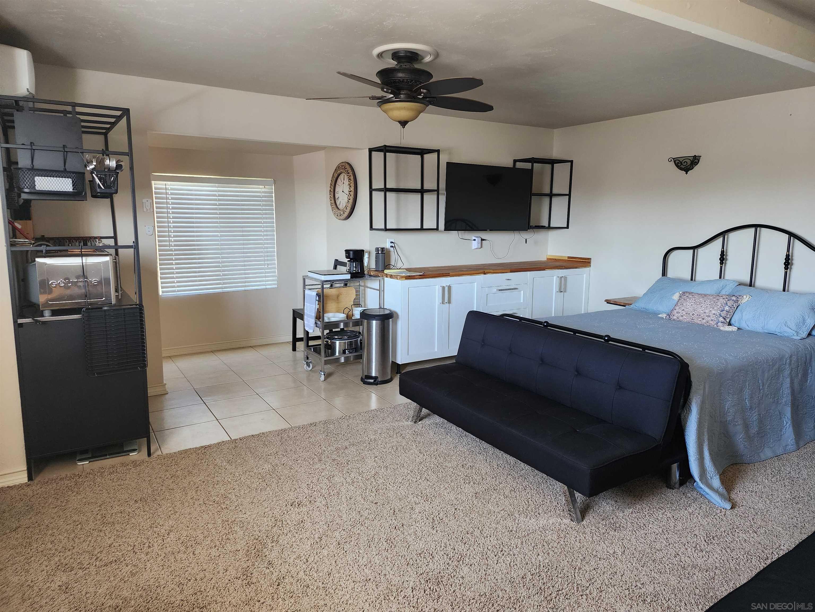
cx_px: 408
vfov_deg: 58.9
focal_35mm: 23
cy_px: 306
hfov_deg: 73.9
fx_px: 542
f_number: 1.8
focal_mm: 6.4
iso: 400
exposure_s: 1/120
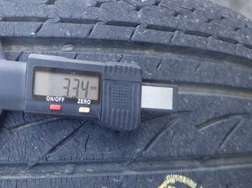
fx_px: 277
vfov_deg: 37.1
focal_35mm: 38
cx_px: 70
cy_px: 132
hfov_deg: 47.5
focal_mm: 4.5
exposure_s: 1/125
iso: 200
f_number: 2
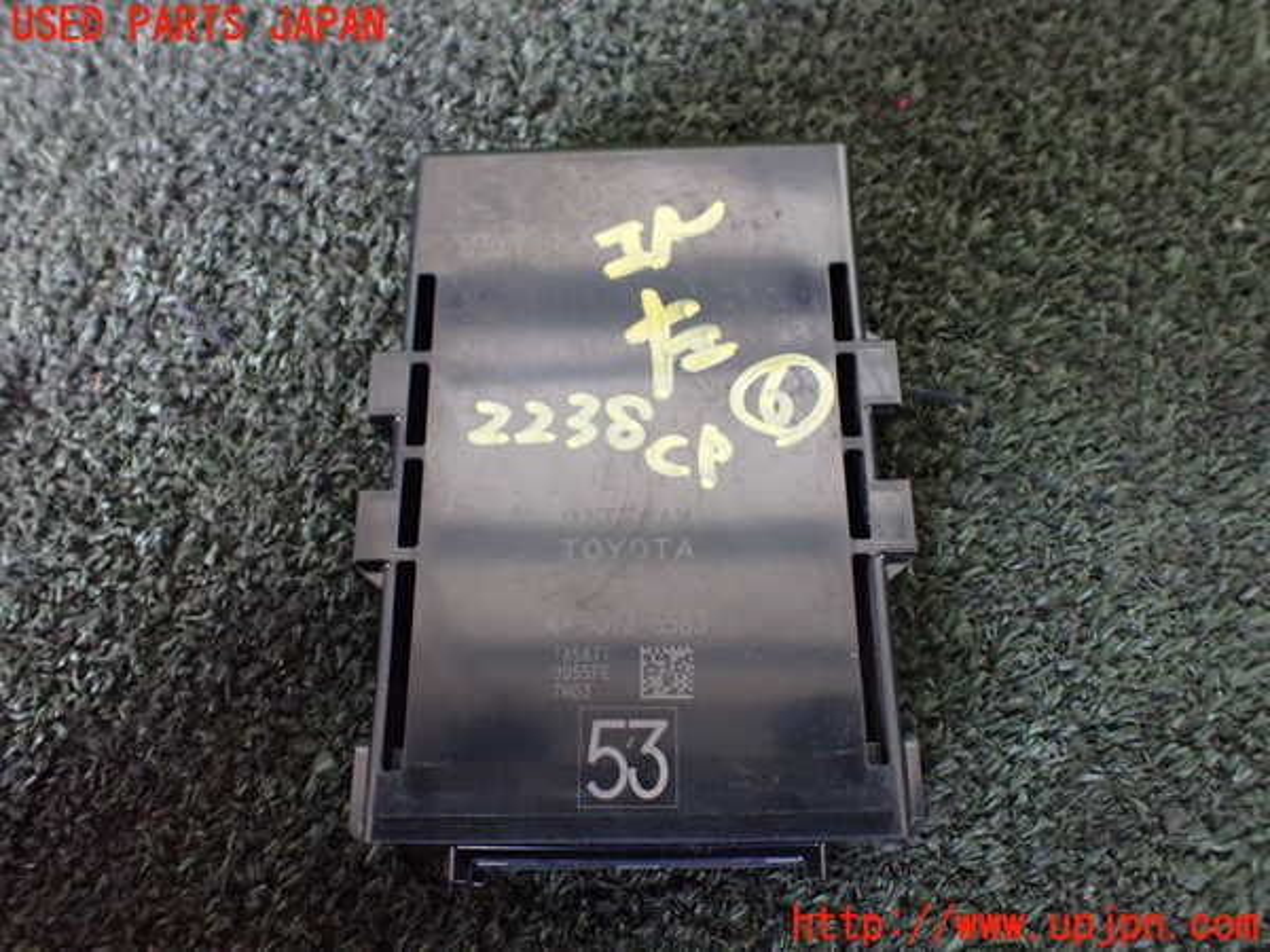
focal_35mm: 30
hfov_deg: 60.0
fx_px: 1101
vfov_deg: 46.8
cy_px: 476
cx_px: 635
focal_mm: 5.4
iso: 1000
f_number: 2.3
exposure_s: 1/30
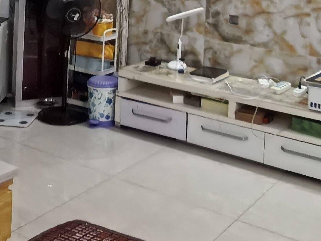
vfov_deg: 22.8
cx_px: 139
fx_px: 547
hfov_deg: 32.7
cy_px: -48
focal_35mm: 59
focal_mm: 1.68
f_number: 2.2
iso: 320
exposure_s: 1/24.9
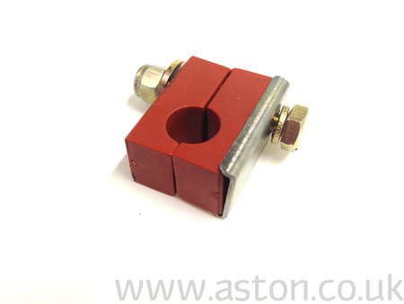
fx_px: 385
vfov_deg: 43.0
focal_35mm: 33
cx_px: 202
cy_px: 152
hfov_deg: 55.3
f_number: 2.4
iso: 50
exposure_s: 1/20
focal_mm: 4.12
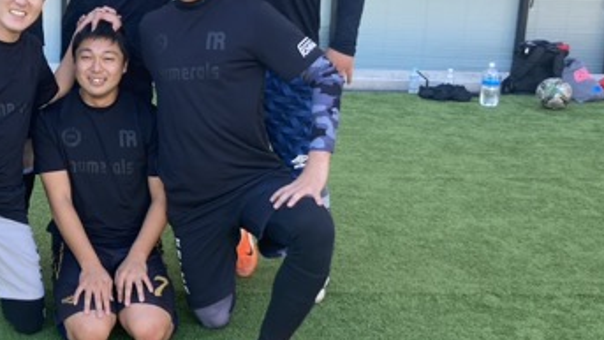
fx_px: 913
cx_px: 77
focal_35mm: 57
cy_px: 99
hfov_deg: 34.8
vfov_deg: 21.0
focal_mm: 3.99
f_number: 1.8
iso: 25
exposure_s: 1/121
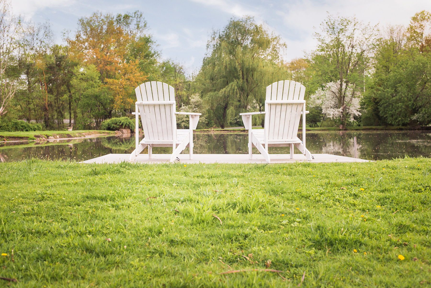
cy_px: 144
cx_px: 216
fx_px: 599
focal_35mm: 50
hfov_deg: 39.6
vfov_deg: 27.0
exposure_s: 1/250
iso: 1000
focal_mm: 50
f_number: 6.3
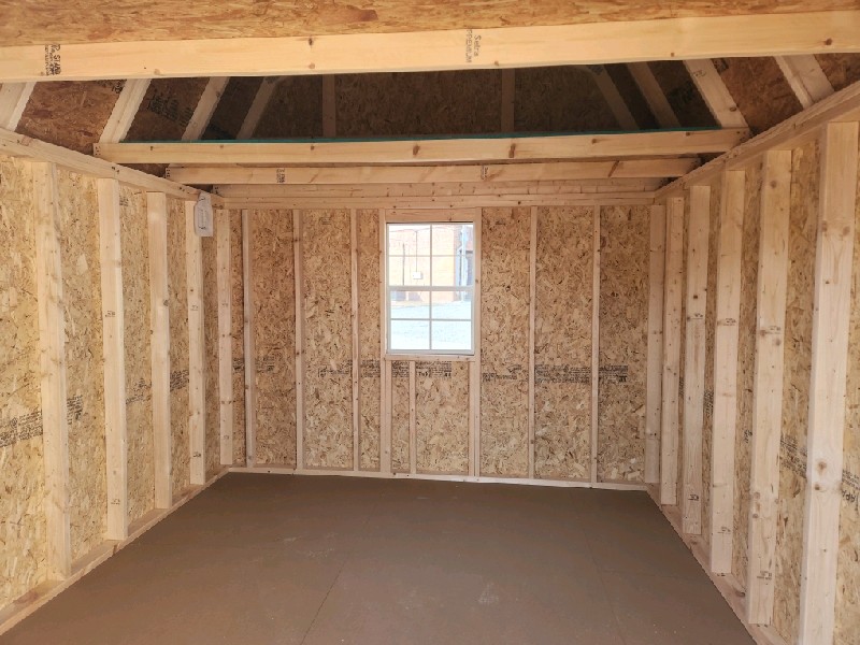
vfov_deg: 58.9
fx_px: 571
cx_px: 430
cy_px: 322
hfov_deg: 73.9
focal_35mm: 23
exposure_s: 1/120
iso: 25
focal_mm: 5.4
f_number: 1.8
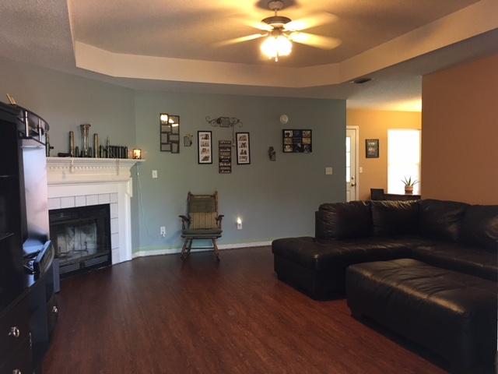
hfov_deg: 61.7
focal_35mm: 29
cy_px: 187
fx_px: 417
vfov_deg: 48.2
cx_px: 249
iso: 160
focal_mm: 4.15
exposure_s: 1/30
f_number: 2.2
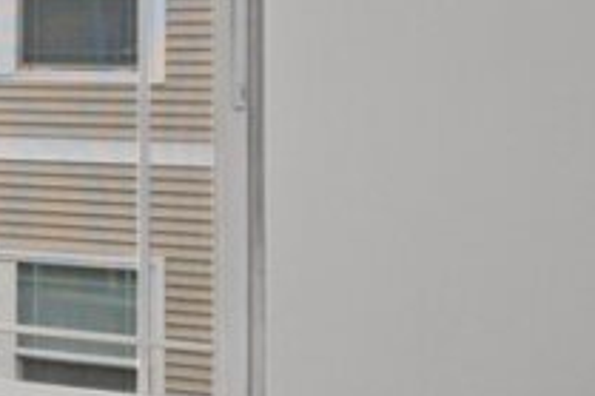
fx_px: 1552
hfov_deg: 12.0
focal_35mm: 94
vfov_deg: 14.4
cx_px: -1122
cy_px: 67
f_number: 8
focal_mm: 14
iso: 200
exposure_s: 1/2.5
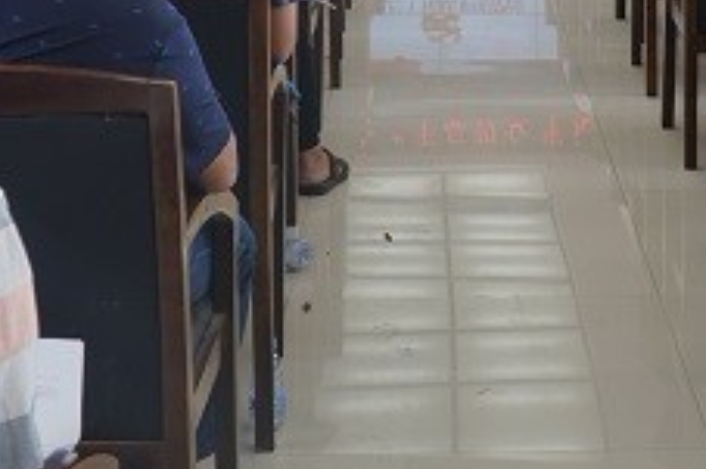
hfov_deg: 22.6
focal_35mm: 90
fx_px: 1764
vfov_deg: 14.3
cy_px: -200
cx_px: 457
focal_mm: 20
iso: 160
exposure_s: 1/60
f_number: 4
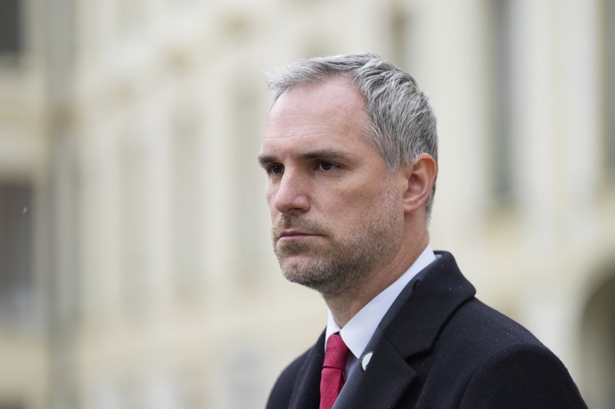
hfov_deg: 10.9
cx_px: 308
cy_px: 204
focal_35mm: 188
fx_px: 3209
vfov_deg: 7.3
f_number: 3.2
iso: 400
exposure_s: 1/800
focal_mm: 188
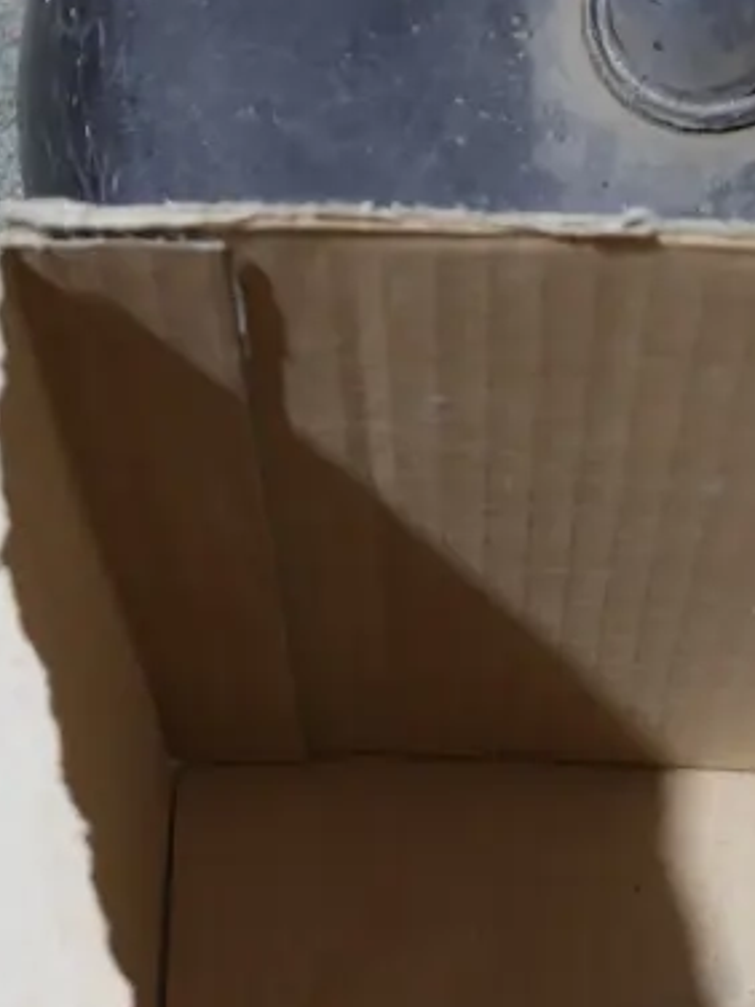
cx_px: 622
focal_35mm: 109
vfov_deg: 17.1
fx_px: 3170
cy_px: 1272
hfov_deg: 13.5
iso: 640
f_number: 4.4
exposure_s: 1/60
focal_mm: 20
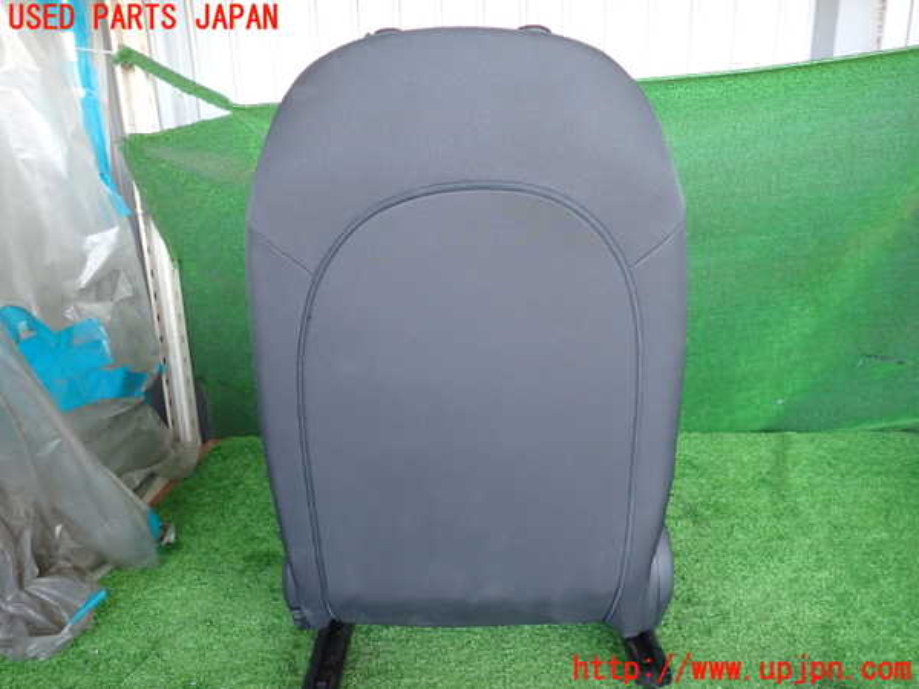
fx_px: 664
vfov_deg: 54.9
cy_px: 344
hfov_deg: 69.4
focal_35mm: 25
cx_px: 460
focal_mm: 4.5
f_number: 2
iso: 200
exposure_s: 1/50
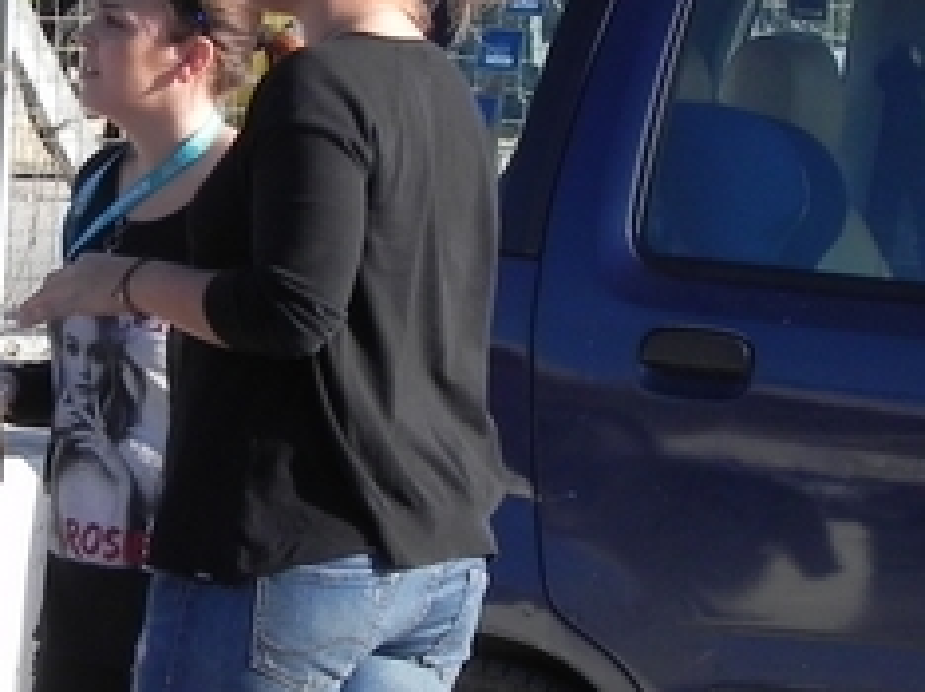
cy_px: 334
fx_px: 20875
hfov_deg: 2.5
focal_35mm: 782
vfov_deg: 1.9
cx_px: -55
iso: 160
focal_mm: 44
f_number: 6.3
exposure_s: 1/305
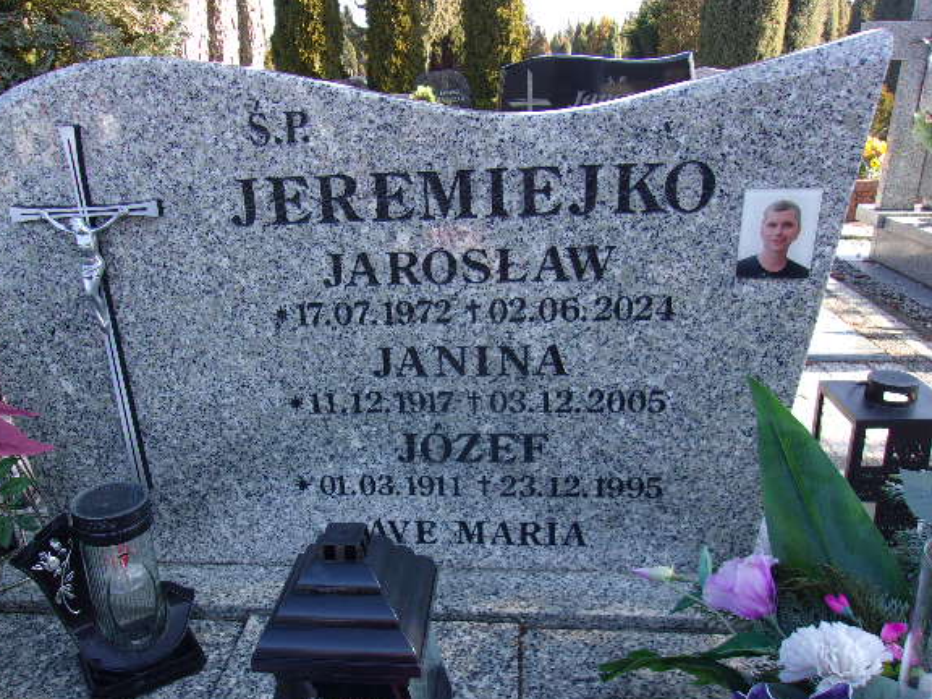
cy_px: 361
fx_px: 808
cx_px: 416
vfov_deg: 46.8
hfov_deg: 59.8
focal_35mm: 30
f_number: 3
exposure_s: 1/170
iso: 80
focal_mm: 4.9
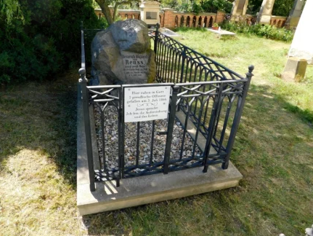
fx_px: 226
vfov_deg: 54.9
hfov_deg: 69.3
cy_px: 114
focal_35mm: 25
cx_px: 149
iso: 125
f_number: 3
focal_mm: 4
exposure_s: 1/400
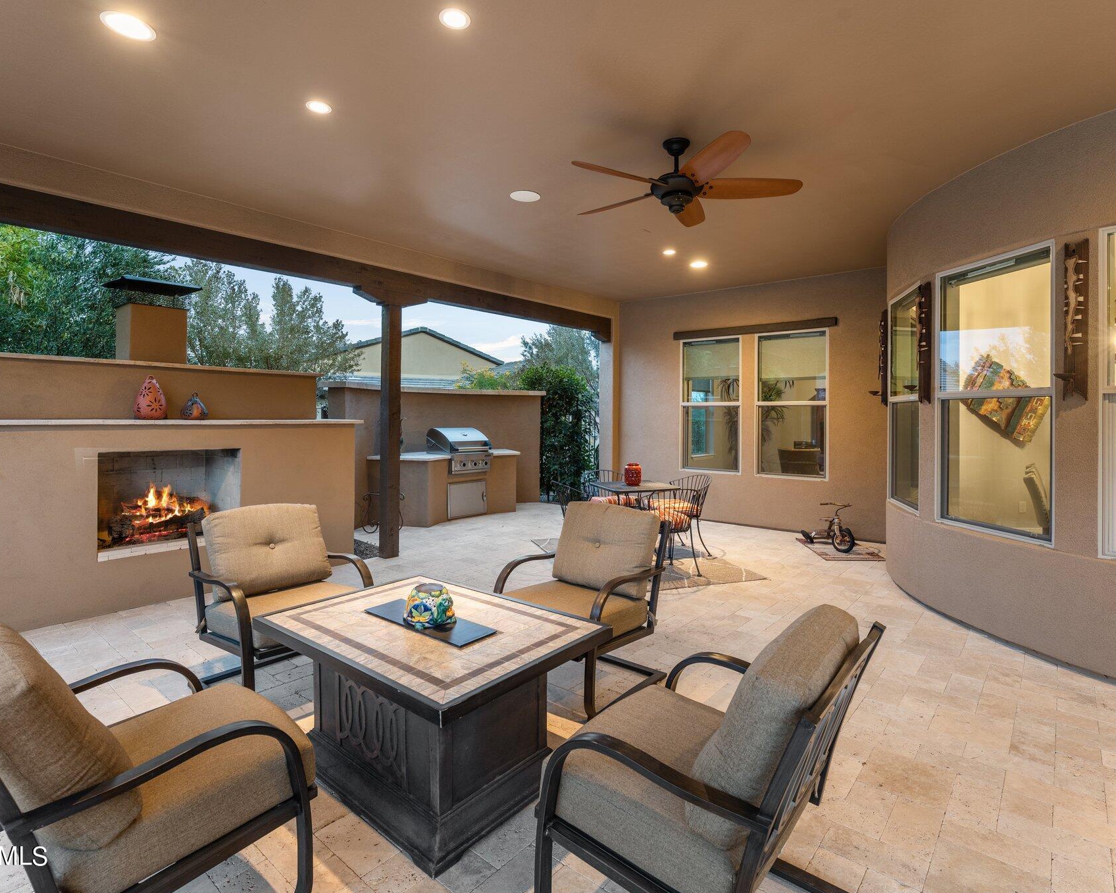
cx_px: 571
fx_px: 580
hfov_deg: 87.7
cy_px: 448
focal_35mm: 18
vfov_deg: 75.2
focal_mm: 15.5
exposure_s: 1/3
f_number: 8
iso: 400
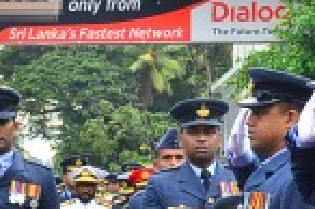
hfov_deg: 13.6
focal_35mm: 148
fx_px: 1294
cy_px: 262
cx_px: -15
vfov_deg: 9.1
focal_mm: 24
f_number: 7.1
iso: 250
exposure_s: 1/160
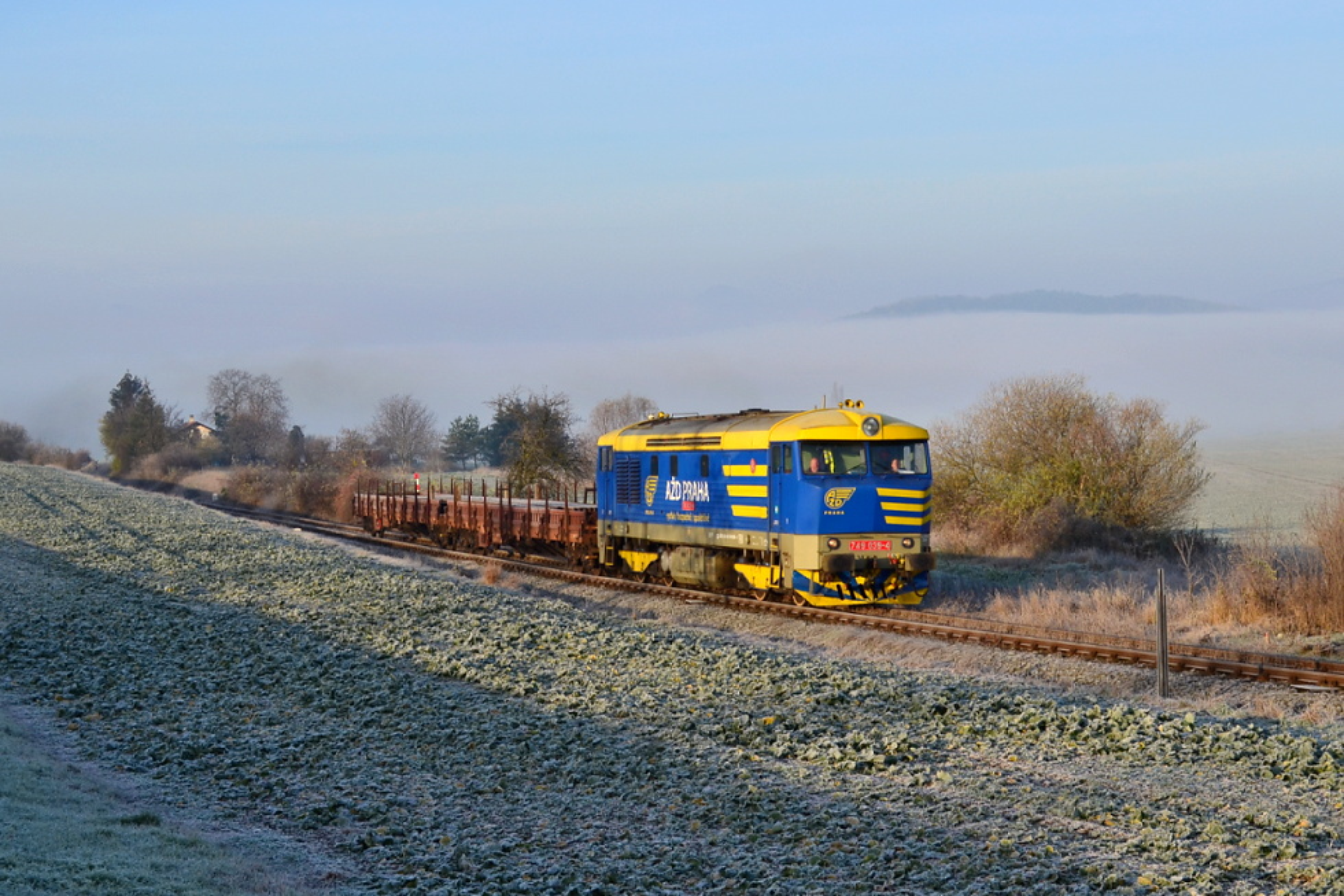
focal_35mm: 52
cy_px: 448
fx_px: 1960
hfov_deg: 37.9
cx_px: 672
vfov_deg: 25.7
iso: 200
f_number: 8
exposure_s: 1/500
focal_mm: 35
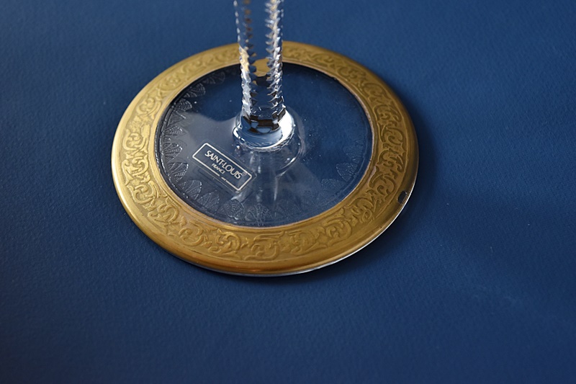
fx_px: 1320
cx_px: 288
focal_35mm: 82
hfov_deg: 24.6
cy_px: 192
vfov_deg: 16.5
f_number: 5.6
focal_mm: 55
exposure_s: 1/8
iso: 800
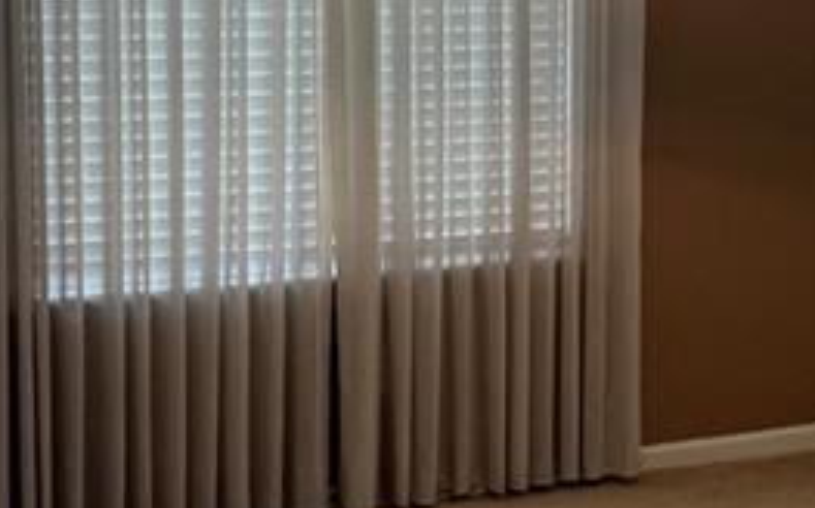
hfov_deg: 17.6
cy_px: 269
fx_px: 2575
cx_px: 793
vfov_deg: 11.3
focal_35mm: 116
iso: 200
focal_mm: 6.76
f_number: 1.78
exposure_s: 1/208
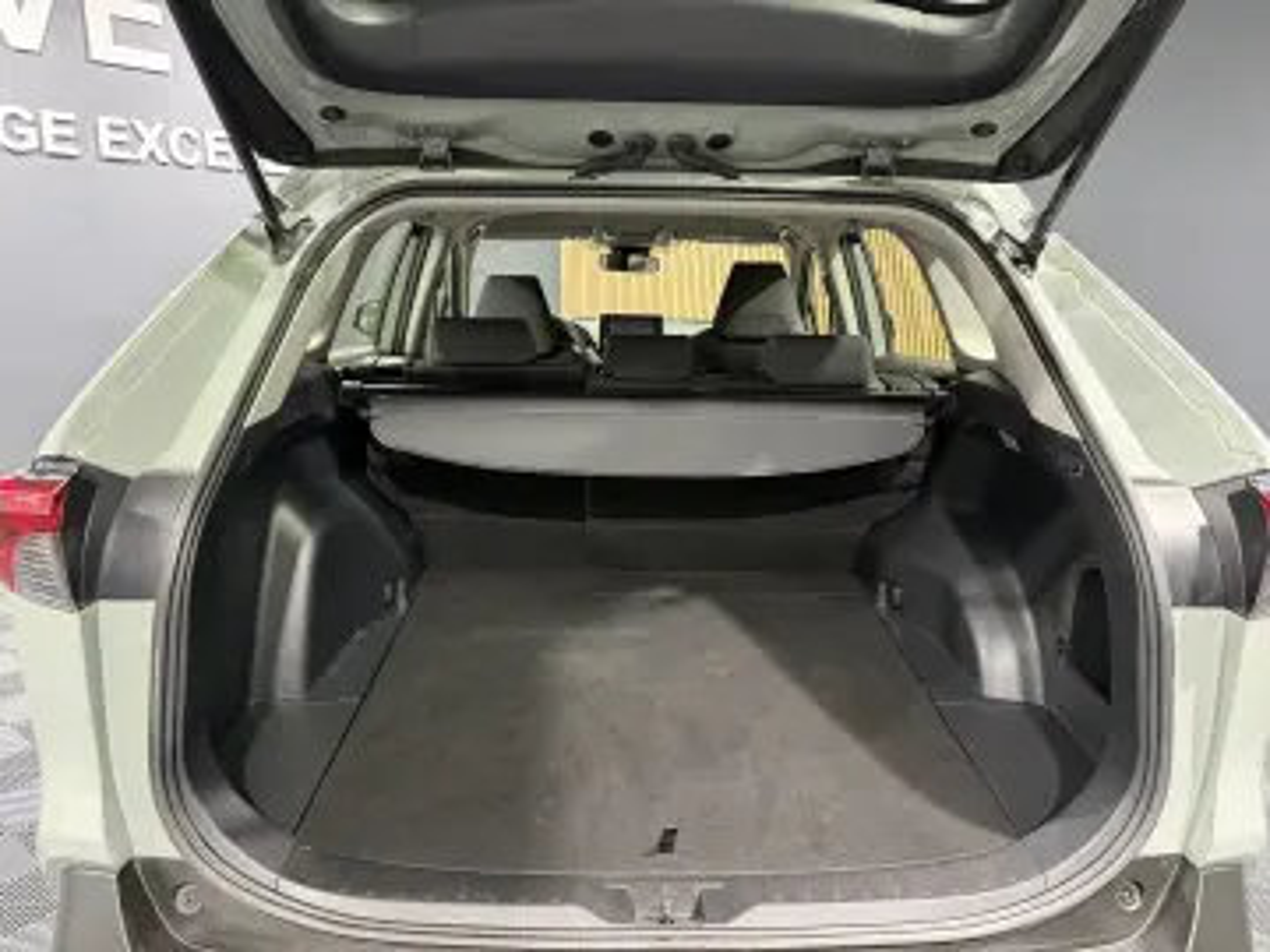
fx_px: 881
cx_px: 635
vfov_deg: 56.8
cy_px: 476
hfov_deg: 71.6
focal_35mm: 24
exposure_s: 1/50
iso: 640
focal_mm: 6.76
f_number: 1.78
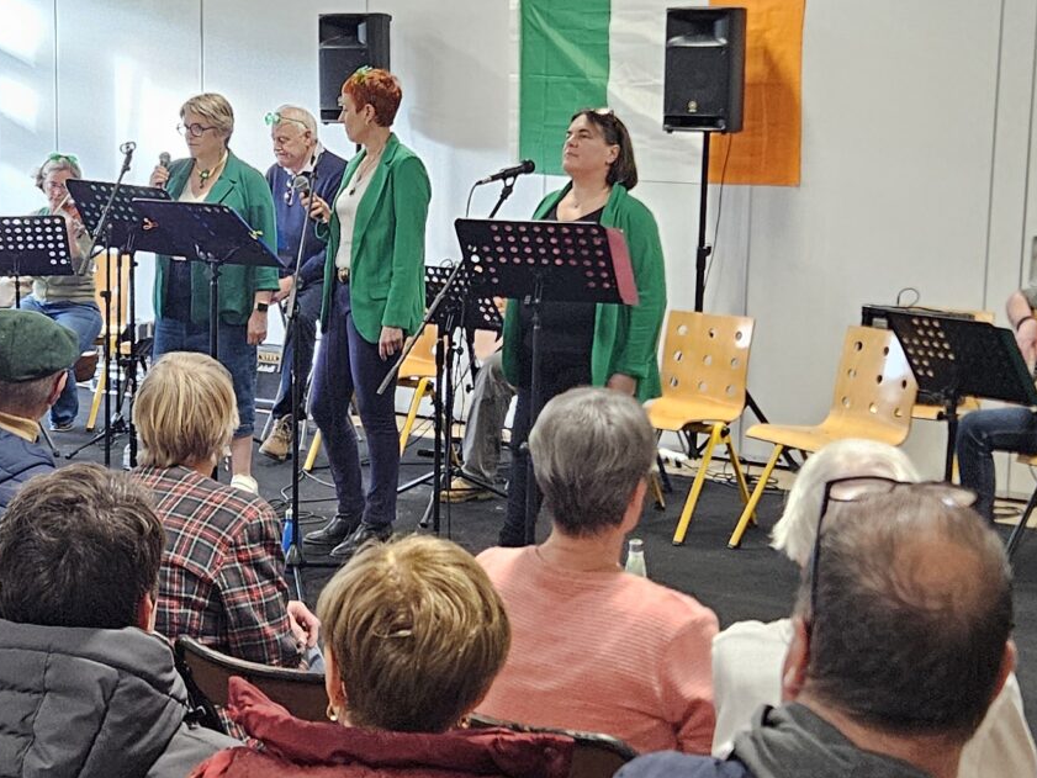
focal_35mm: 70
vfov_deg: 21.0
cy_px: 424
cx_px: 416
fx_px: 2097
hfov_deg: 27.7
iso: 640
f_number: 1.8
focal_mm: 5.4
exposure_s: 1/142
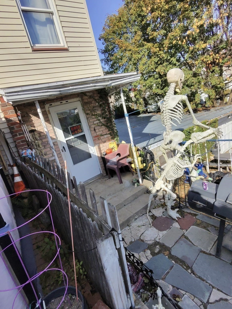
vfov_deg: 106.2
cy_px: 154
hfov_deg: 89.9
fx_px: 116
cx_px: 116
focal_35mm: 13
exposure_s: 1/909
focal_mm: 2.24
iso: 54
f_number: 2.2
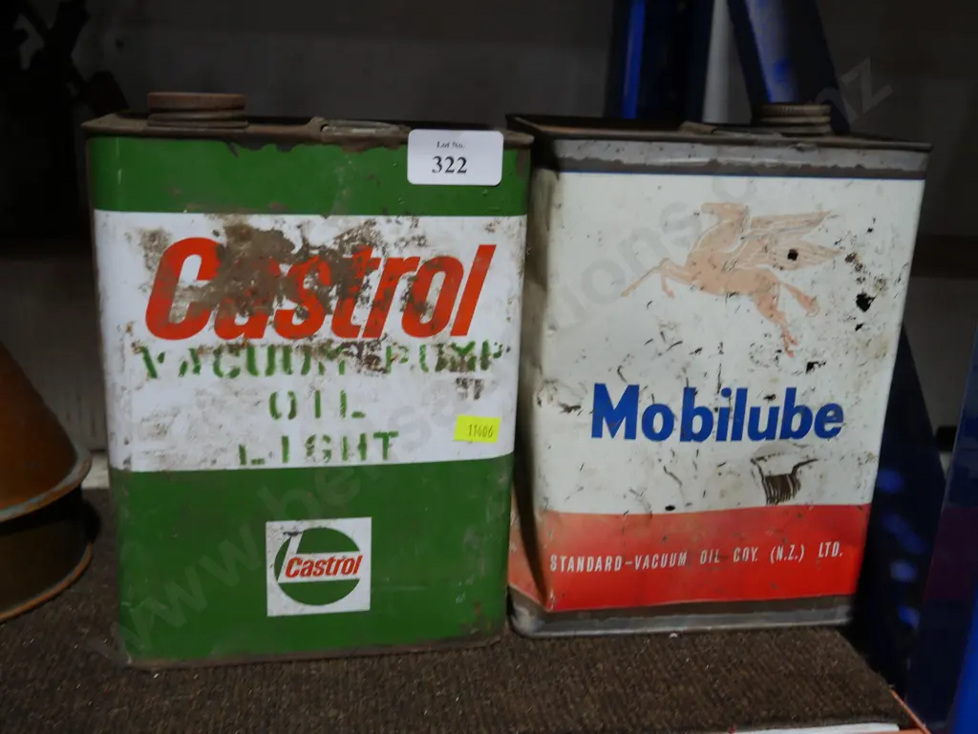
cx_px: 489
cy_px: 367
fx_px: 1074
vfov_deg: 37.8
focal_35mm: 38
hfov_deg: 49.0
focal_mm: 19
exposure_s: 1/60
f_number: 4.1
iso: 250
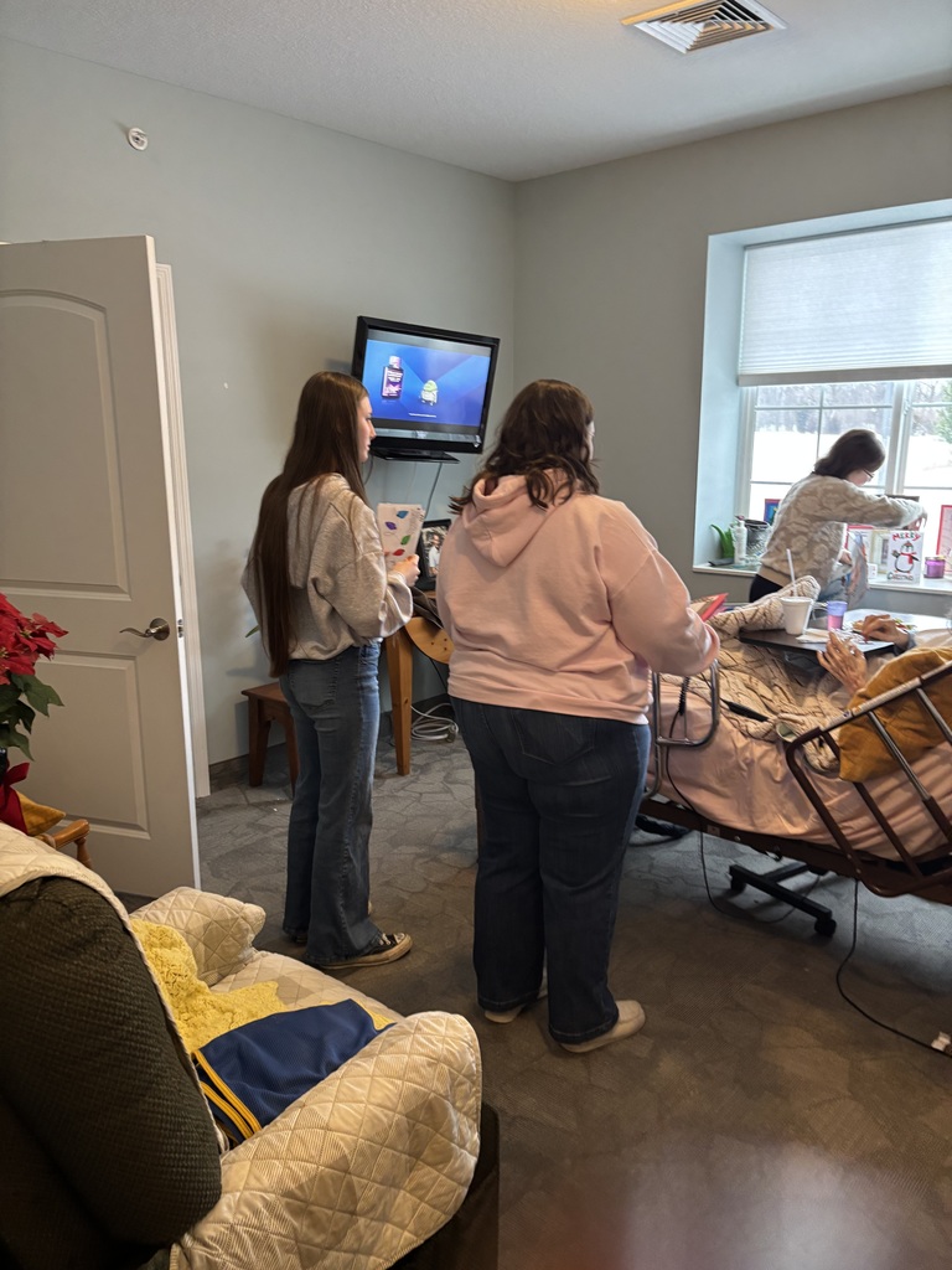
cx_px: 476
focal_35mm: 26
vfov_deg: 67.3
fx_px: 953
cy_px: 635
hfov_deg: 53.1
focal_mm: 5.96
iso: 250
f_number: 1.6
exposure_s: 1/60
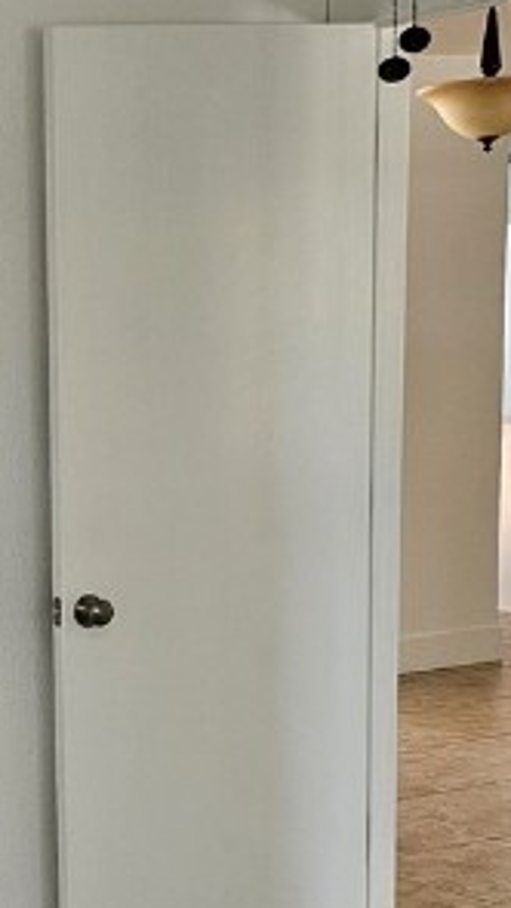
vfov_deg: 24.1
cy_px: 729
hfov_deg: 12.9
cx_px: -342
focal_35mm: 87
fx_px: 2095
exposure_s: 1/52
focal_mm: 6.3
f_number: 1.7
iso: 100
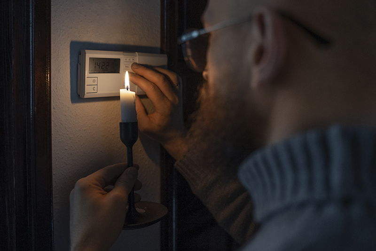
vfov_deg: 42.4
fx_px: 324
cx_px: 188
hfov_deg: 60.3
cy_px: 126
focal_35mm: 31
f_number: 2.8
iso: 1600
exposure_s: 1/250
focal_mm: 31
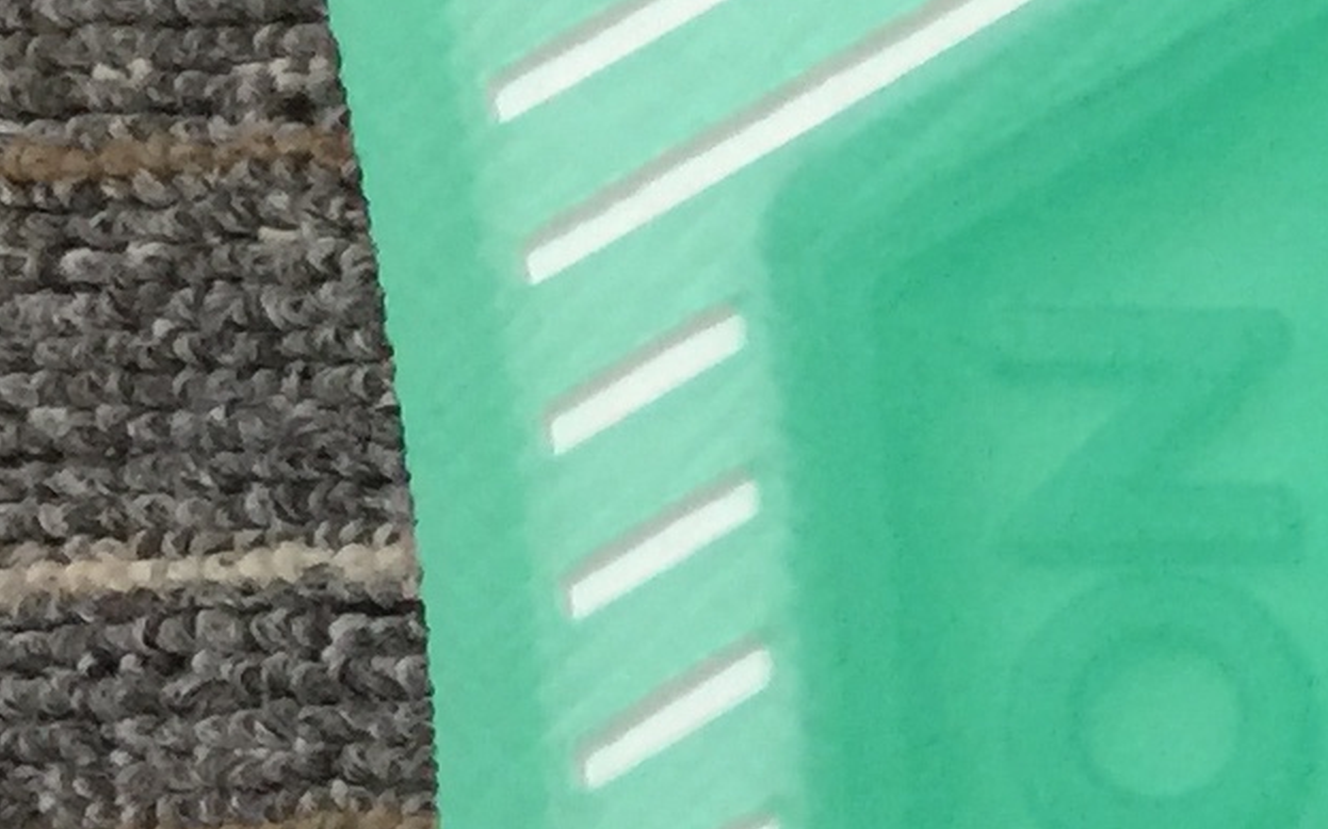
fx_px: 5825
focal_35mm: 161
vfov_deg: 8.1
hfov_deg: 11.3
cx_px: 2912
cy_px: 300
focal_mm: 4.15
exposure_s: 1/33
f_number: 2.2
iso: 64
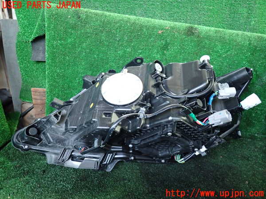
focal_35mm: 25
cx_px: 133
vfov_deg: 54.9
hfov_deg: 69.4
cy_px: 100
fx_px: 192
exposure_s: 1/30
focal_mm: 4.5
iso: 500
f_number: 2
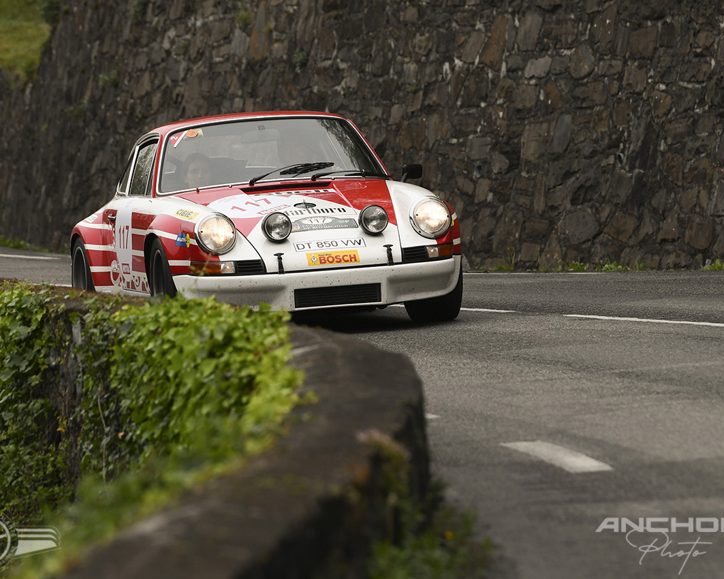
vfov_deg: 4.6
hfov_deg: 5.7
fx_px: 7263
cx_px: 326
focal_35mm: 339
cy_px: 289
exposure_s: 1/1000
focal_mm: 200
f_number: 4
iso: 320
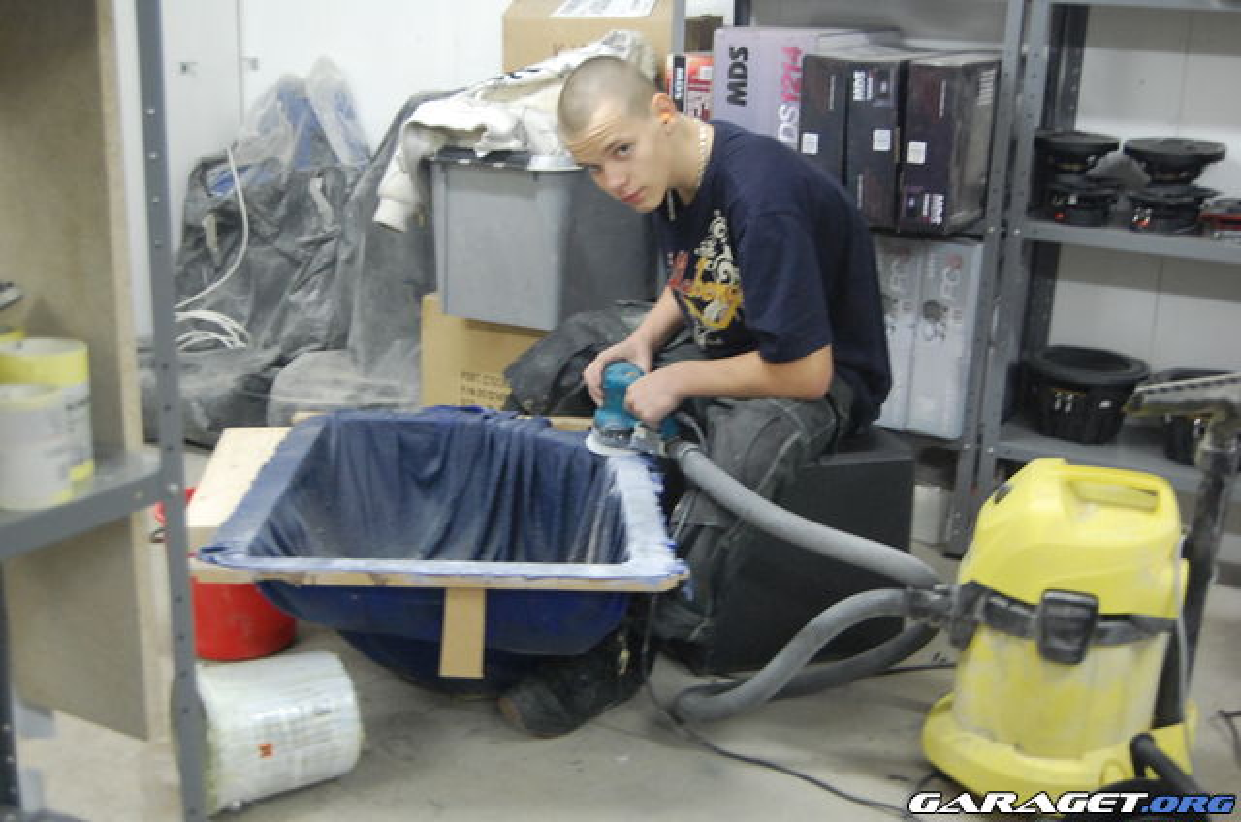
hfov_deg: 43.7
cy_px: 411
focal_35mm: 45
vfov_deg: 29.7
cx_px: 620
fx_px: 1548
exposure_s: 1/8
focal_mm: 30
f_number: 4.2
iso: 1250
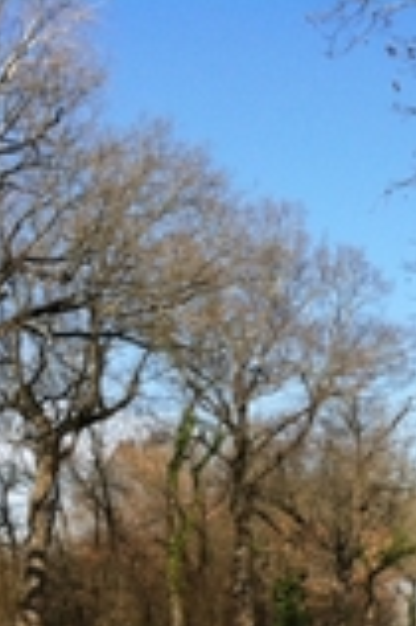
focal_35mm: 92
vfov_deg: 21.6
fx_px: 1598
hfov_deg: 14.7
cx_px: 329
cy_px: 588
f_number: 2.8
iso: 80
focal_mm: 3.85
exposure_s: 1/1005
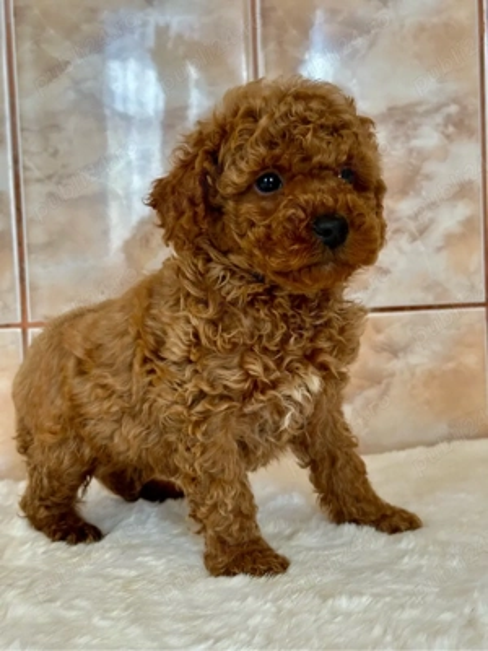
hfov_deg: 30.3
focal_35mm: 48
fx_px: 902
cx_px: 244
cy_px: 326
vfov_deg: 39.7
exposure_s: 1/108
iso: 80
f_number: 1.78
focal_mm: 6.86
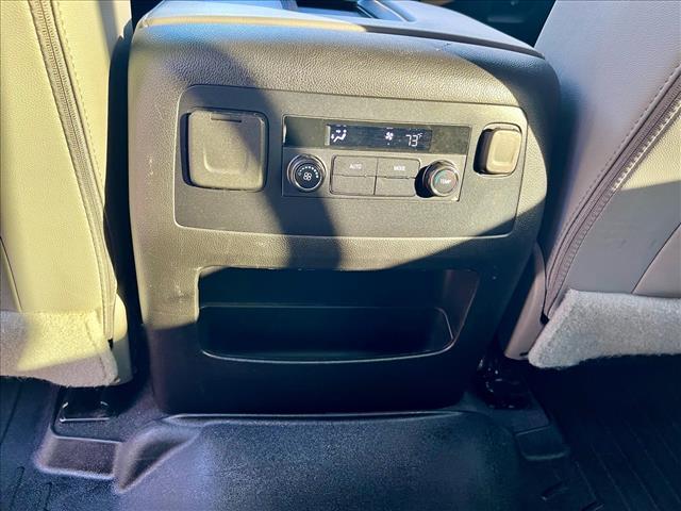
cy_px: 256
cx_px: 340
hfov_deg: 67.3
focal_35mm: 26
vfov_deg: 53.1
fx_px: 511
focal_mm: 5.1
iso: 160
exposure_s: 1/60
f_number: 1.6
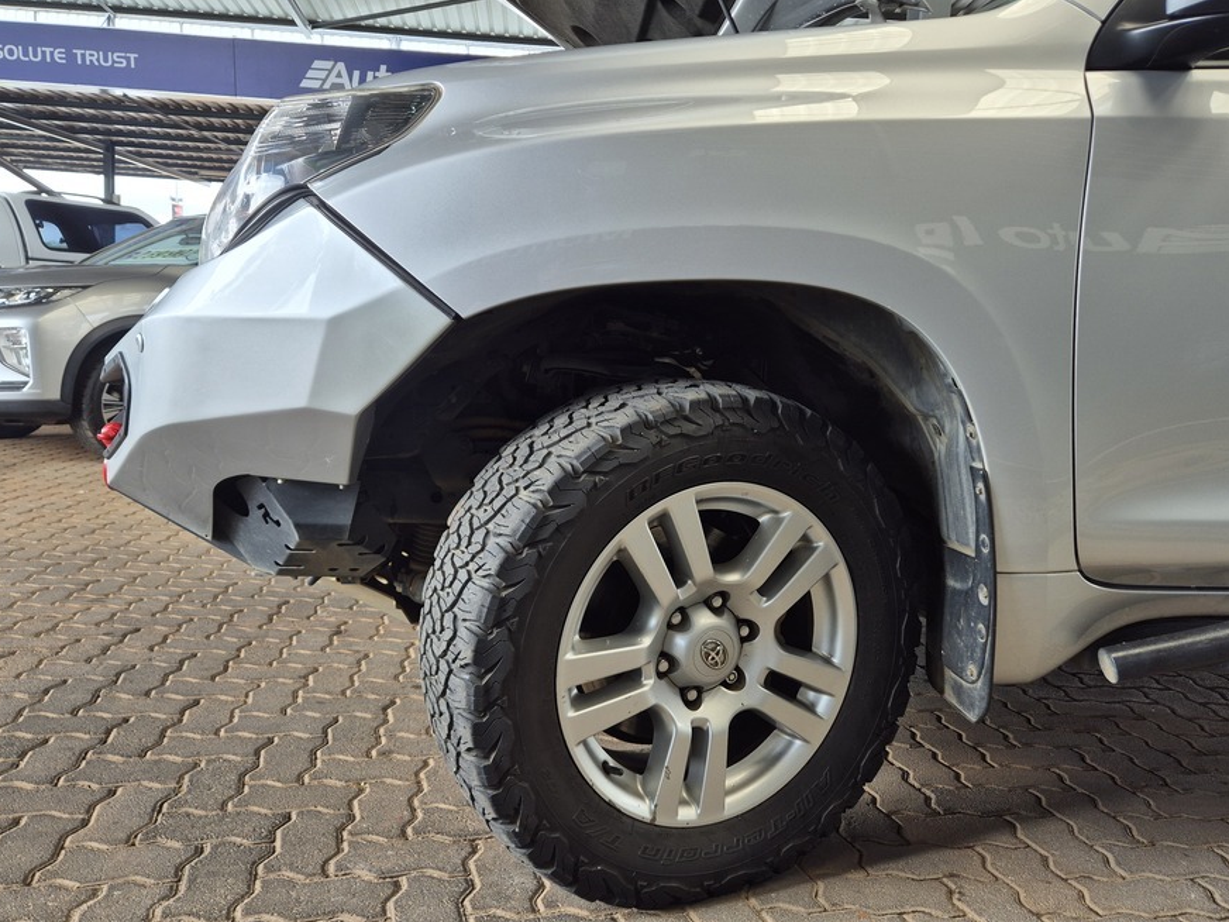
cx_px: 605
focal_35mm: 27
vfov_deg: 51.3
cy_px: 450
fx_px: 959
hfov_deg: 65.3
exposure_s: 1/180
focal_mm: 5.4
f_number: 1.8
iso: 40
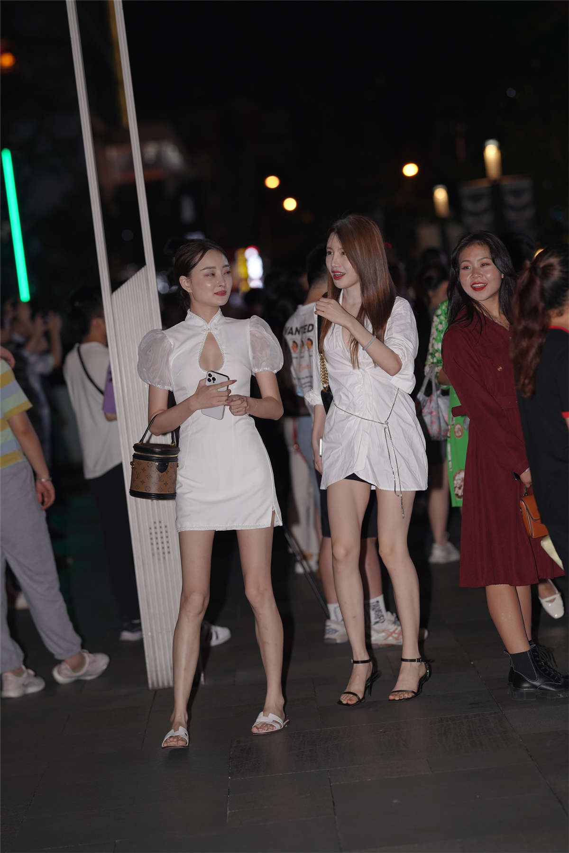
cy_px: 426
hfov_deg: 10.2
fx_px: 3200
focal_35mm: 135
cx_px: 284
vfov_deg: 15.2
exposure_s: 1/250
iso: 500
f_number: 3.2
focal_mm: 135
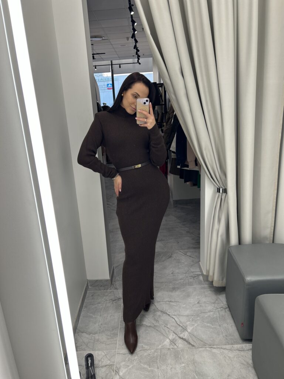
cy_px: 190
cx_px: 142
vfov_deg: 67.3
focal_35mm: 26
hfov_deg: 53.1
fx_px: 284
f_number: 1.5
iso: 40
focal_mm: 5.7
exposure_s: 1/100
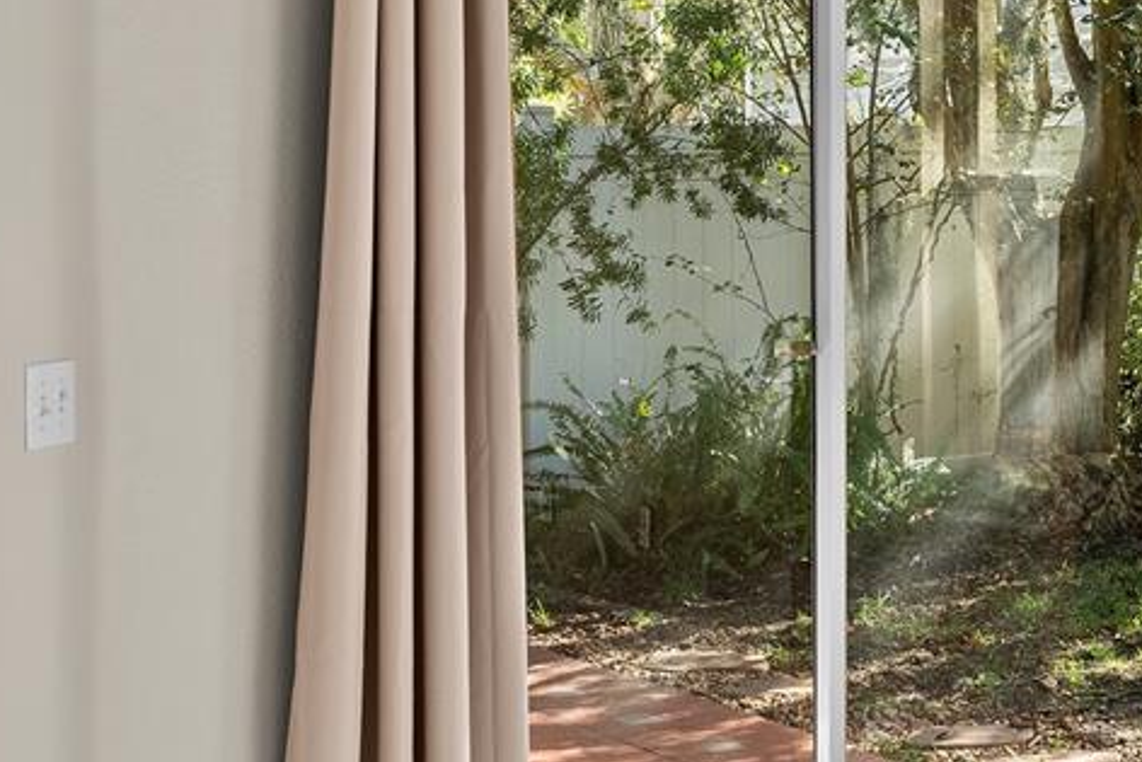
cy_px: 158
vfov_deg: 17.8
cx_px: 1166
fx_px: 2411
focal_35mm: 76
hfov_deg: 25.2
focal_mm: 35
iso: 100
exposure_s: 1/2
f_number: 9
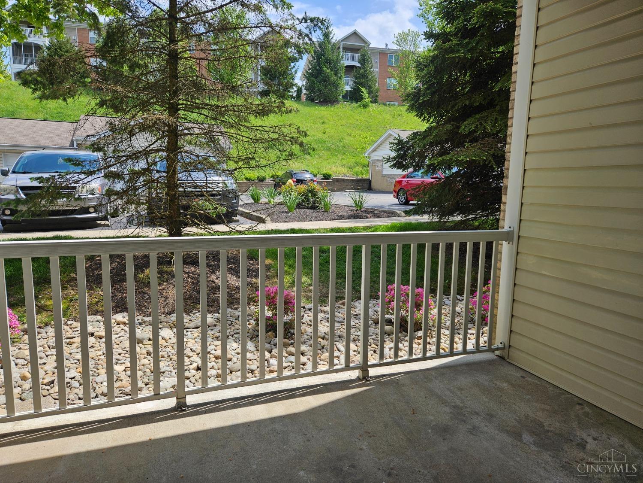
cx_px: 322
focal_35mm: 23
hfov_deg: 73.9
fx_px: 427
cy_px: 242
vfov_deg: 58.9
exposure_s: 1/1668
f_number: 1.8
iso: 32
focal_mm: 5.4
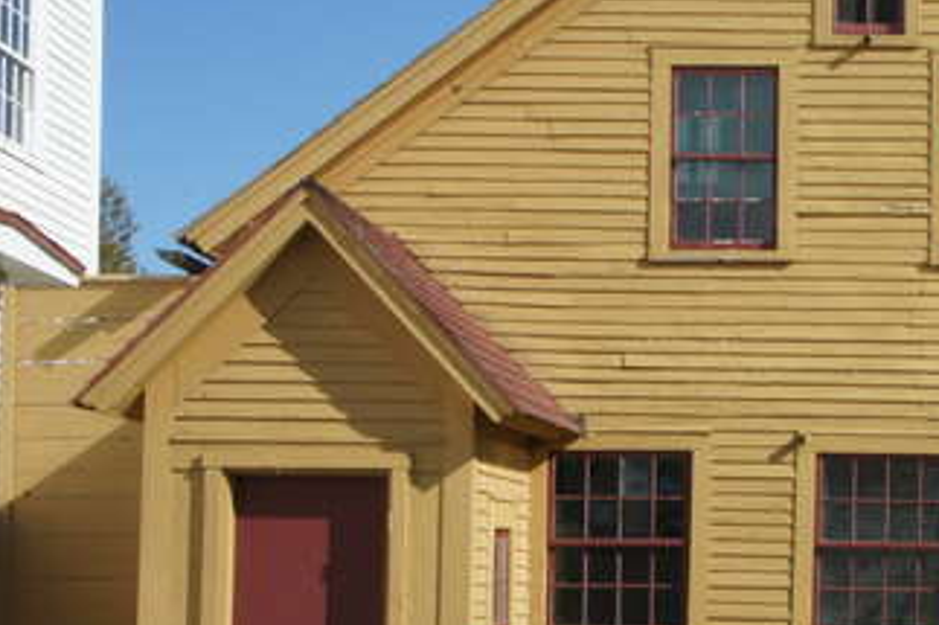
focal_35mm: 96
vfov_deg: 14.2
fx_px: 2508
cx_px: 927
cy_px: 452
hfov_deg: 20.6
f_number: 22
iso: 200
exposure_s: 1/50
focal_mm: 27
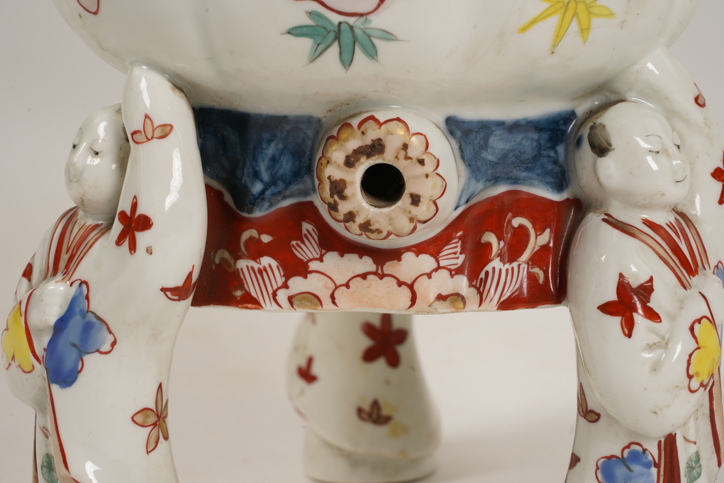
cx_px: 362
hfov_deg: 19.5
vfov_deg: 13.0
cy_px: 242
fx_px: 2112
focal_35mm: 105
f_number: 16
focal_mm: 105
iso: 500
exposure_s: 1/125
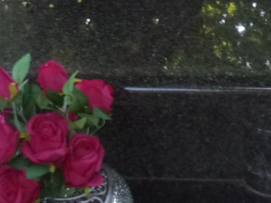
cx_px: 188
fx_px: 923
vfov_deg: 11.8
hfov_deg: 16.6
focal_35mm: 118
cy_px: -132
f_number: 3.9
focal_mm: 5.1
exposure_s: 1/34
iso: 123
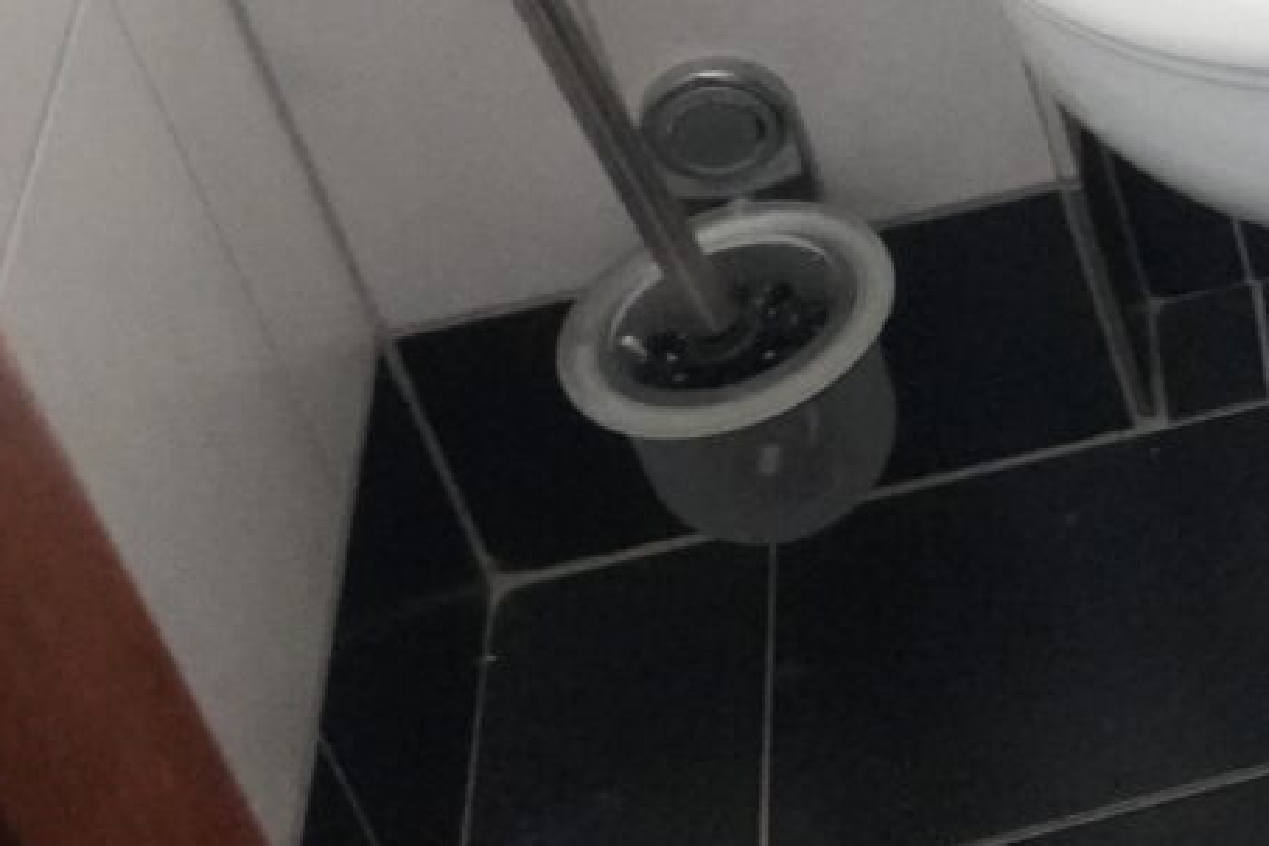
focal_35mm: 106
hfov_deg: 15.8
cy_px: -396
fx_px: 3736
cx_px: 2415
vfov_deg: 12.3
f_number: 16
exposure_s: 1/20
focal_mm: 16
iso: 6400
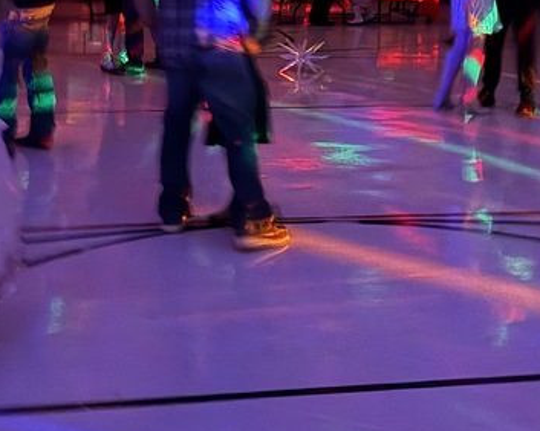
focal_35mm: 68
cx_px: 262
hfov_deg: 27.9
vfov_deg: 21.1
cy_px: -64
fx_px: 1086
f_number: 1.78
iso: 3200
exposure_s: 1/9
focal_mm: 6.76
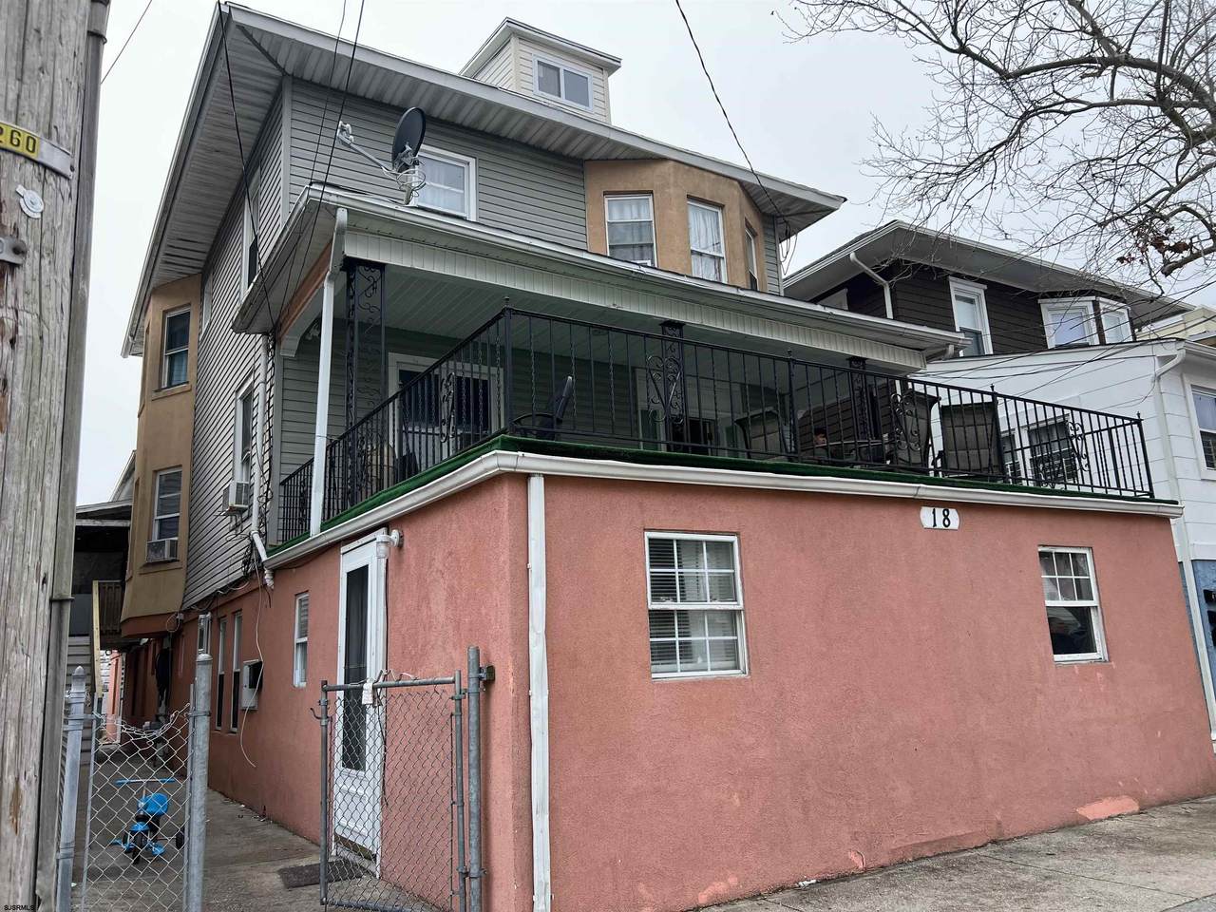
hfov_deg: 67.3
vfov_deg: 53.1
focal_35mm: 26
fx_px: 913
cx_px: 608
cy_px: 456
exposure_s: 1/2083
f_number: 1.5
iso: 50
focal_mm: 5.7
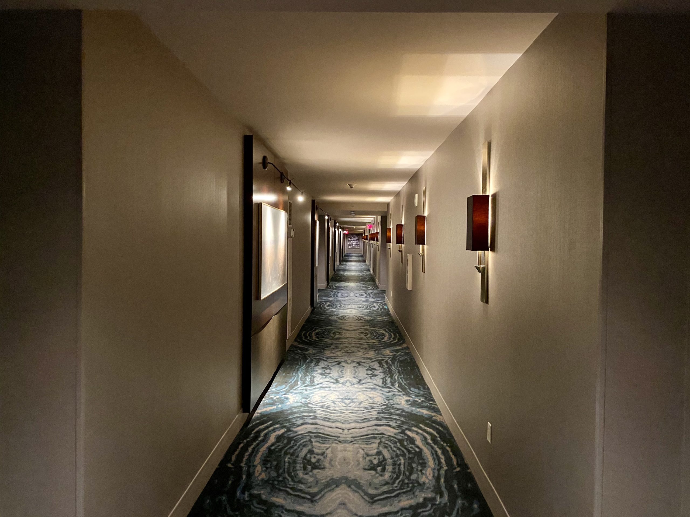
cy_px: 258
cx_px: 345
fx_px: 518
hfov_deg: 67.3
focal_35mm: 26
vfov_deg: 53.1
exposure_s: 1/30
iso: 800
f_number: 1.8
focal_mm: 4.25
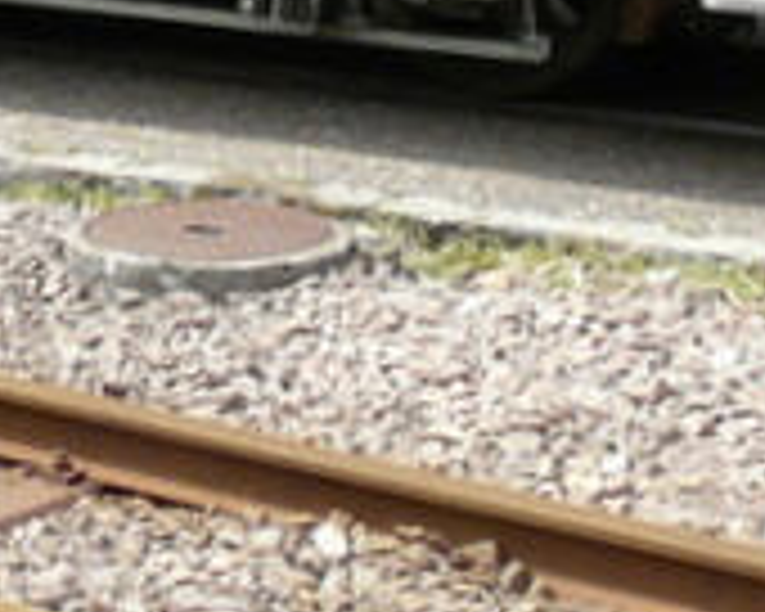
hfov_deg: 11.3
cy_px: -652
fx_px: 3645
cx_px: -490
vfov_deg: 9.0
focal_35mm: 161
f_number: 4.5
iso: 100
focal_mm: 4.6
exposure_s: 1/200
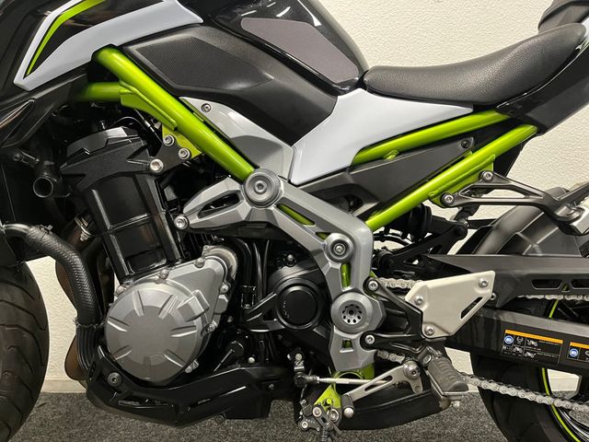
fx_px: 442
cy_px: 221
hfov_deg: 67.3
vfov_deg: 53.1
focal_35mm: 26
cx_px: 294
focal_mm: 5.1
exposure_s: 1/50
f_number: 1.6
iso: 320
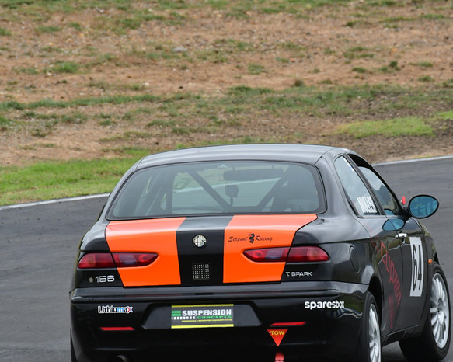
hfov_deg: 2.0
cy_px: 206
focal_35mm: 967
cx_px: 310
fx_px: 12960
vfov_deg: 1.6
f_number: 11
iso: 1250
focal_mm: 500
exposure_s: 1/640
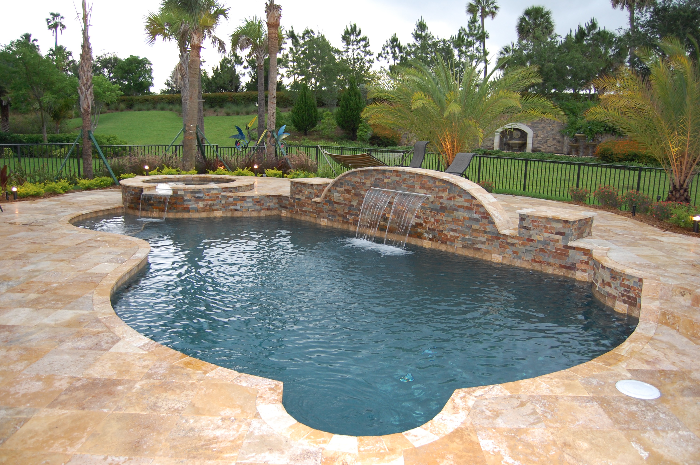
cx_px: 350
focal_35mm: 27
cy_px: 232
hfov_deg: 67.4
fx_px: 525
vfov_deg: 47.8
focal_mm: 18
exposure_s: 1/60
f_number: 3.5
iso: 400
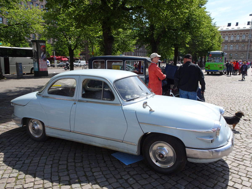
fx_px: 197
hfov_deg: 65.3
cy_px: 94
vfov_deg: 51.4
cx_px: 126
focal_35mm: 27
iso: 80
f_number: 3.5
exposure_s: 1/640
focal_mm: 4.6
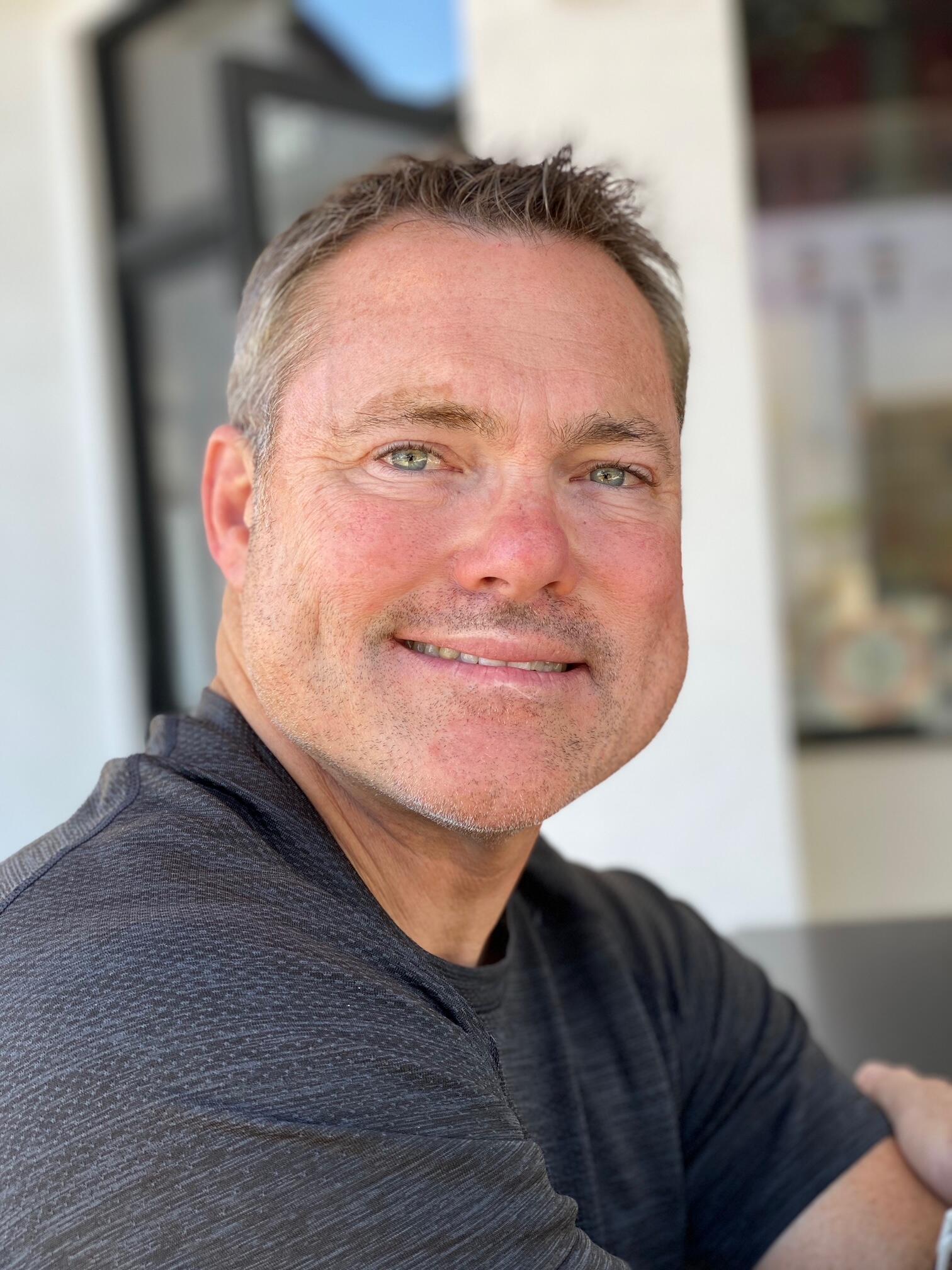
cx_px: 476
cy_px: 635
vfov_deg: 36.8
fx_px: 1907
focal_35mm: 52
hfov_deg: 28.0
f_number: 2
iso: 20
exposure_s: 1/122
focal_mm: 6
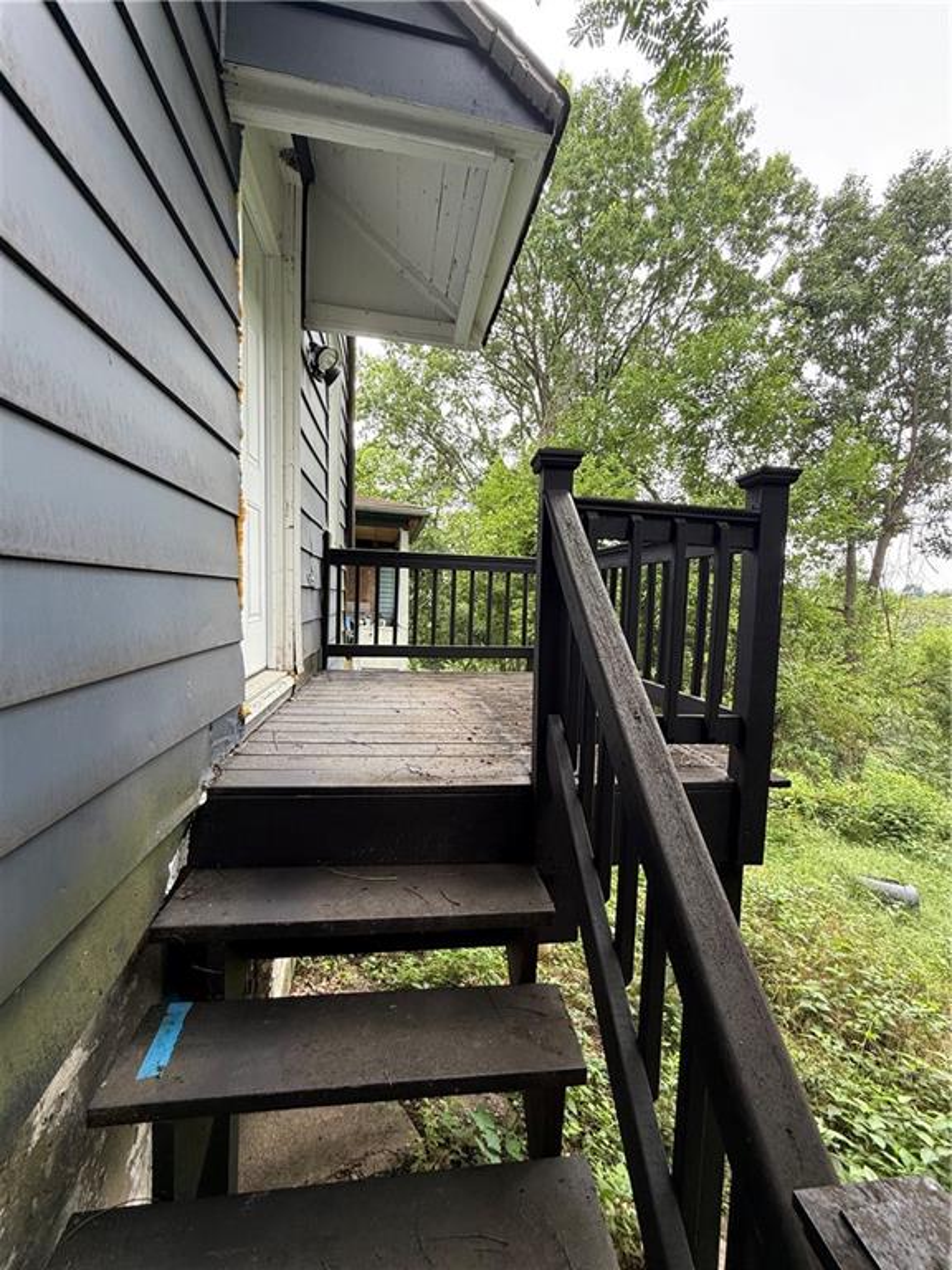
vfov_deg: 102.1
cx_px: 476
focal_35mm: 14
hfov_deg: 85.7
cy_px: 635
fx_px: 513
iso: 64
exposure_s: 1/99
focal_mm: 2.22
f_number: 2.2
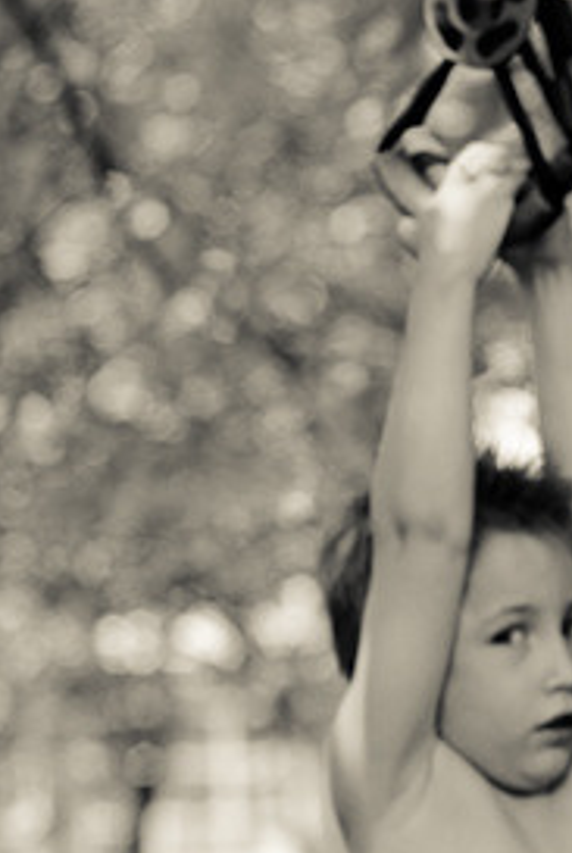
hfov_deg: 6.3
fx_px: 5223
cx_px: 553
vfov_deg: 9.3
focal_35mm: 220
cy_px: 691
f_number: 2.2
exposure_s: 1/1000
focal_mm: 50
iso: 100
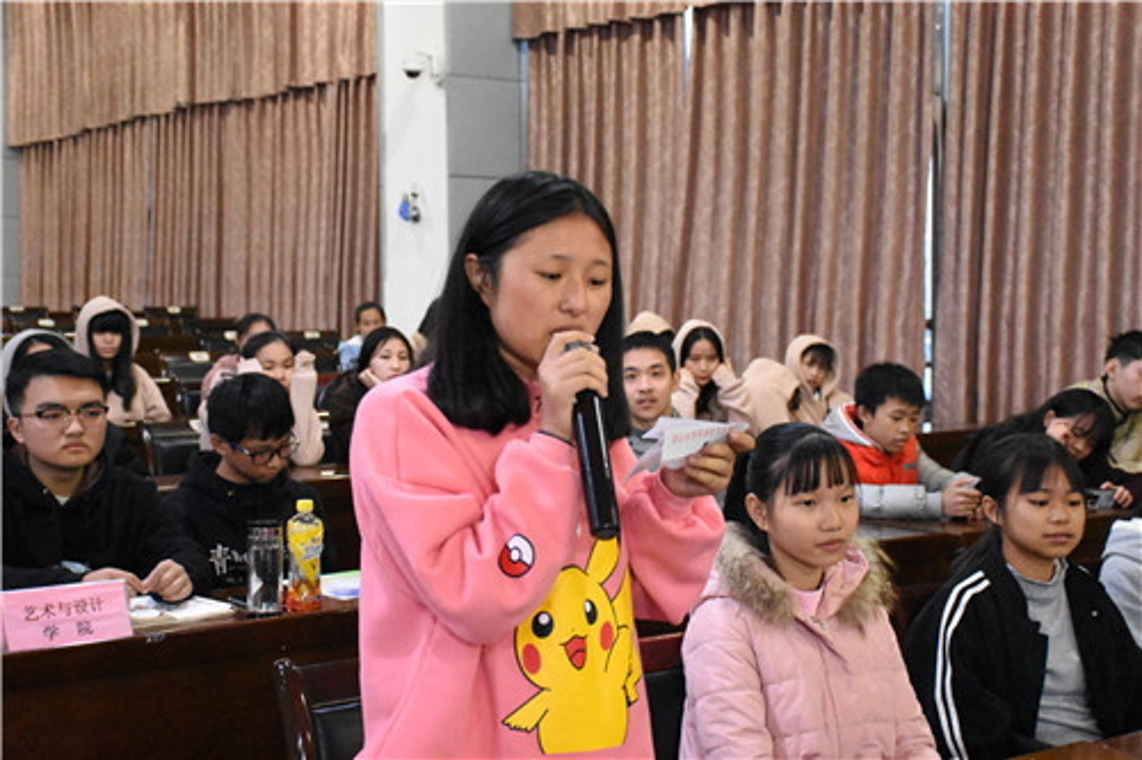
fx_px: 1665
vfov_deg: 25.7
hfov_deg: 37.9
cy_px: 380
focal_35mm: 52
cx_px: 571
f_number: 4.2
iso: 14400
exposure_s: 1/60
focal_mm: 35
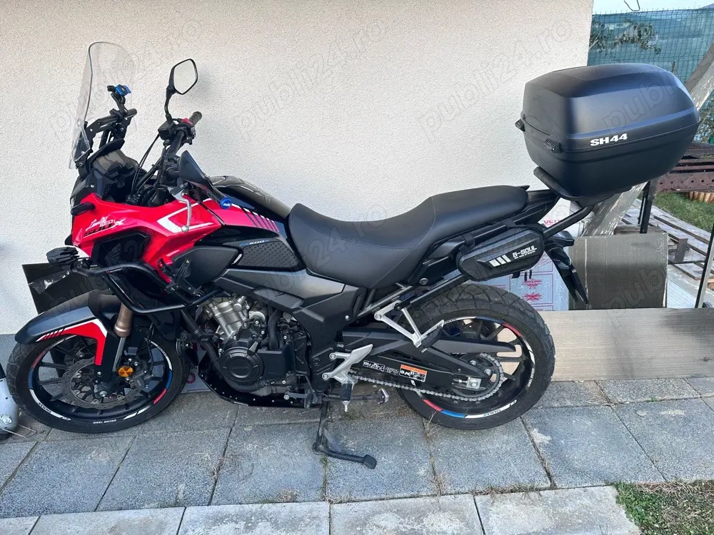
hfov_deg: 71.6
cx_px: 357
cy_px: 268
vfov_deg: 56.8
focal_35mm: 24
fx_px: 495
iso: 64
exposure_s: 1/146
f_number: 1.78
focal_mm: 6.86
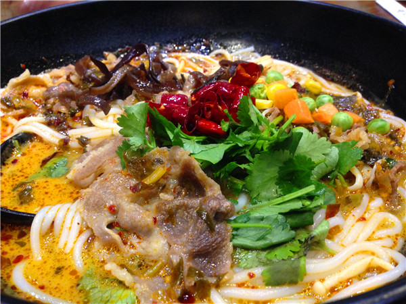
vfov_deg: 42.9
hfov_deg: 55.4
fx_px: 387
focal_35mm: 33
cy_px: 152
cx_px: 203
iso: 250
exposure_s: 1/20
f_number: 2.4
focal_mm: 4.12
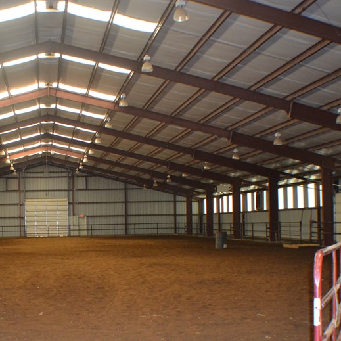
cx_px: 67
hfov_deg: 26.4
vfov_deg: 26.8
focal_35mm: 64
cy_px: 222
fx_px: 713
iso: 1100
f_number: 4
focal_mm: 24
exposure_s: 1/60
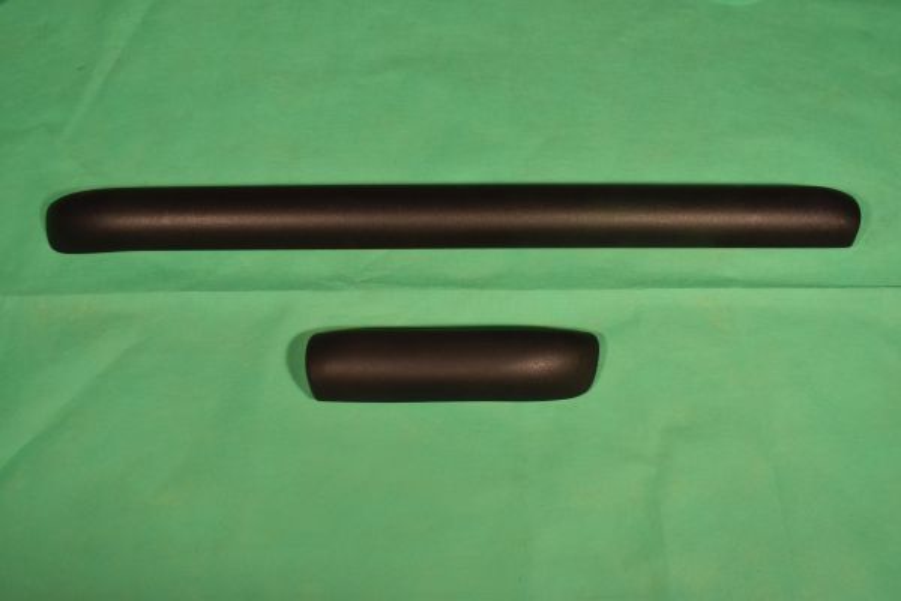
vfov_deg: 47.9
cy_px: 300
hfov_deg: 67.4
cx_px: 450
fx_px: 676
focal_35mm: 27
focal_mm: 18
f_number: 16
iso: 800
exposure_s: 1/30
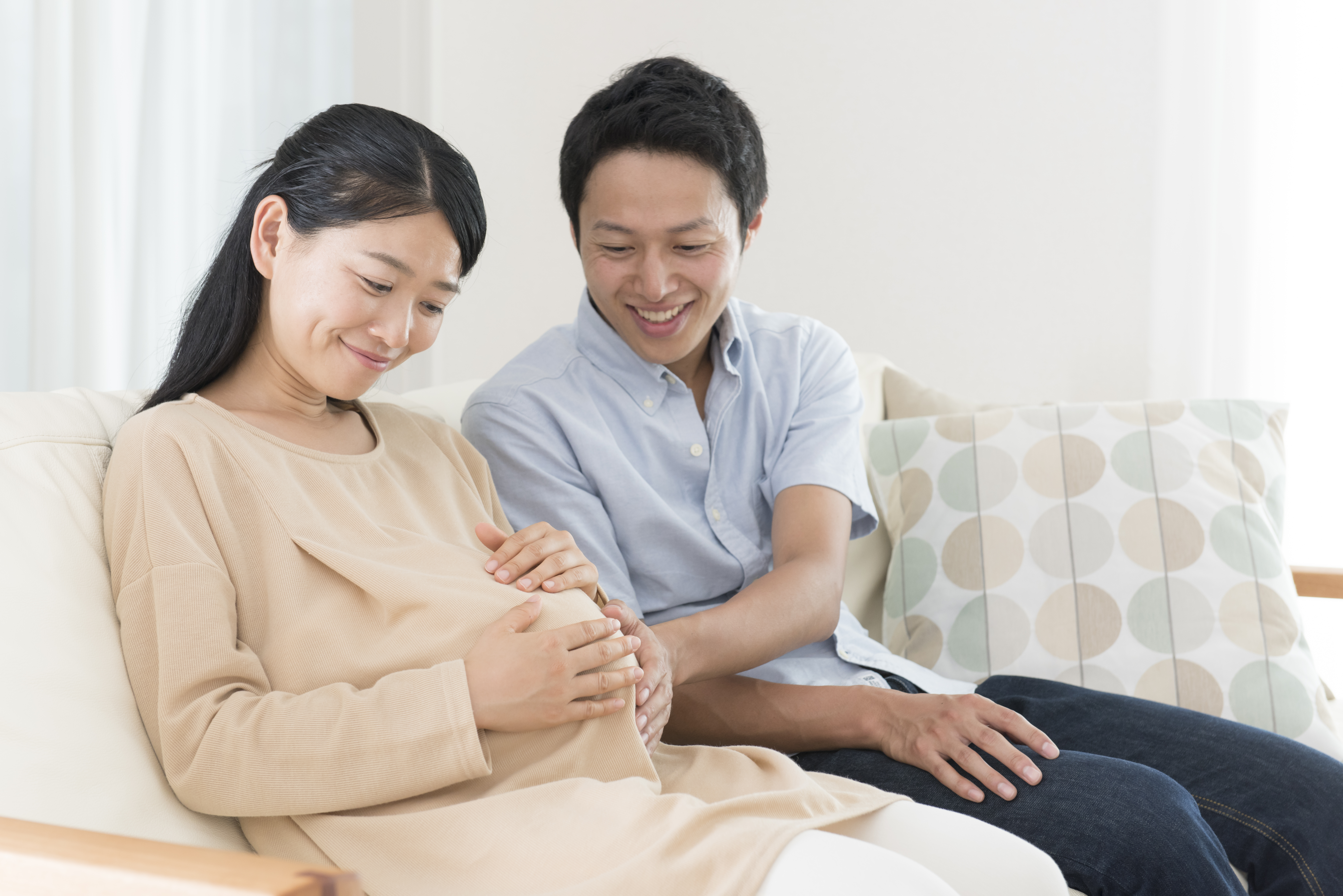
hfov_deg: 28.8
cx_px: 672
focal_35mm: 70
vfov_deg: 19.5
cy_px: 448
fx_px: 2612
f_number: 5.6
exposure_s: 1/125
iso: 400
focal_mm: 70
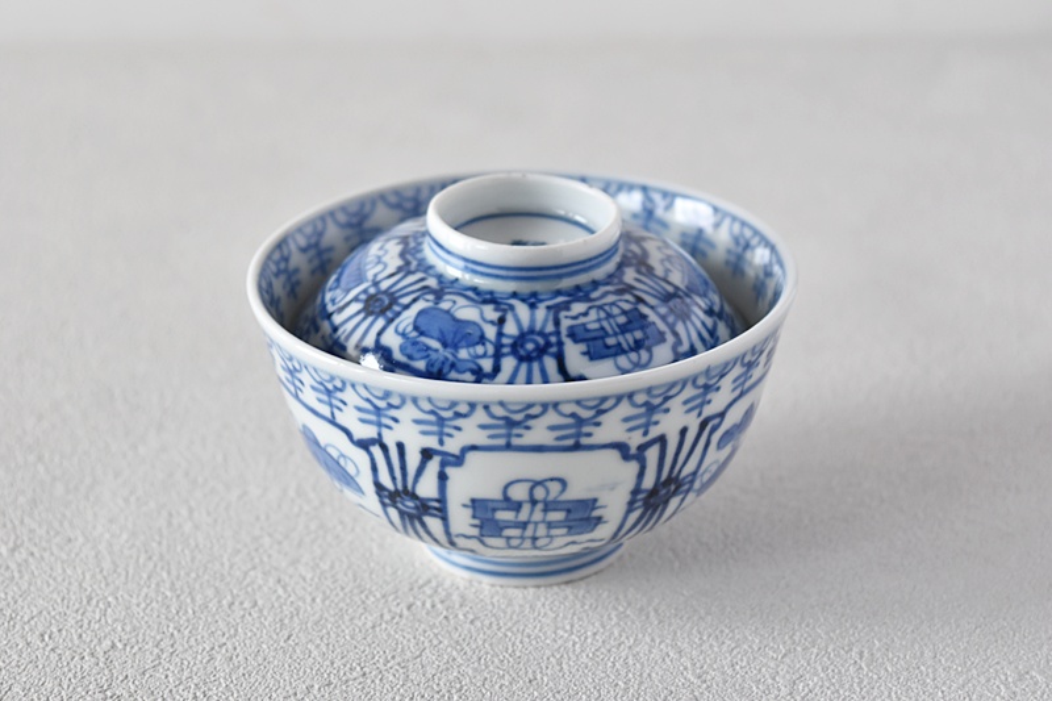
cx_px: 526
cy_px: 350
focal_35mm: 82
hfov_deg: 24.6
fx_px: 2410
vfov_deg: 16.5
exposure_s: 1/15
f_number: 5.6
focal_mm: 55
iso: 800
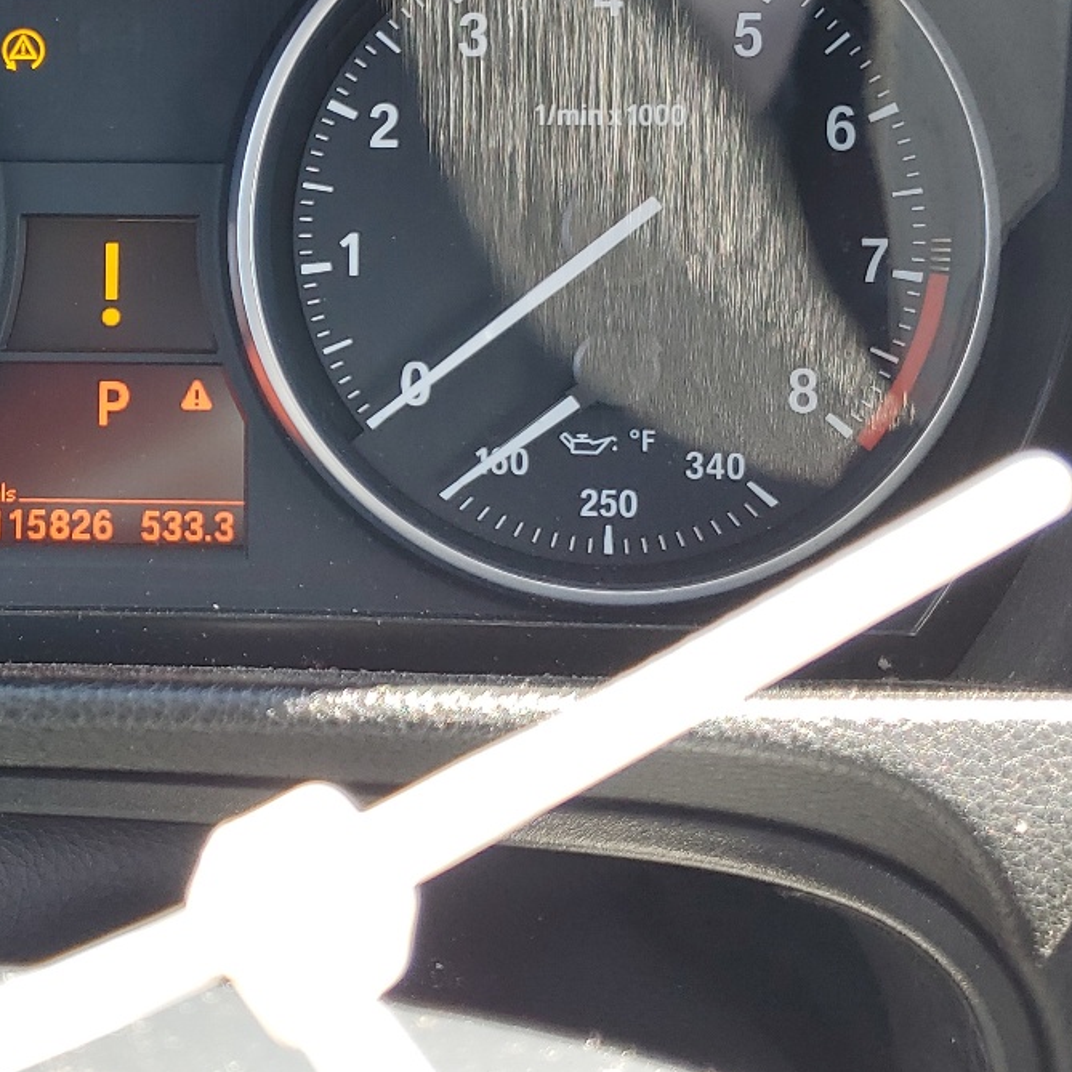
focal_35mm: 55
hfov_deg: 30.0
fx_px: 1927
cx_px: 141
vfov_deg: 30.4
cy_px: 232
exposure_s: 1/105
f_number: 1.5
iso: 50
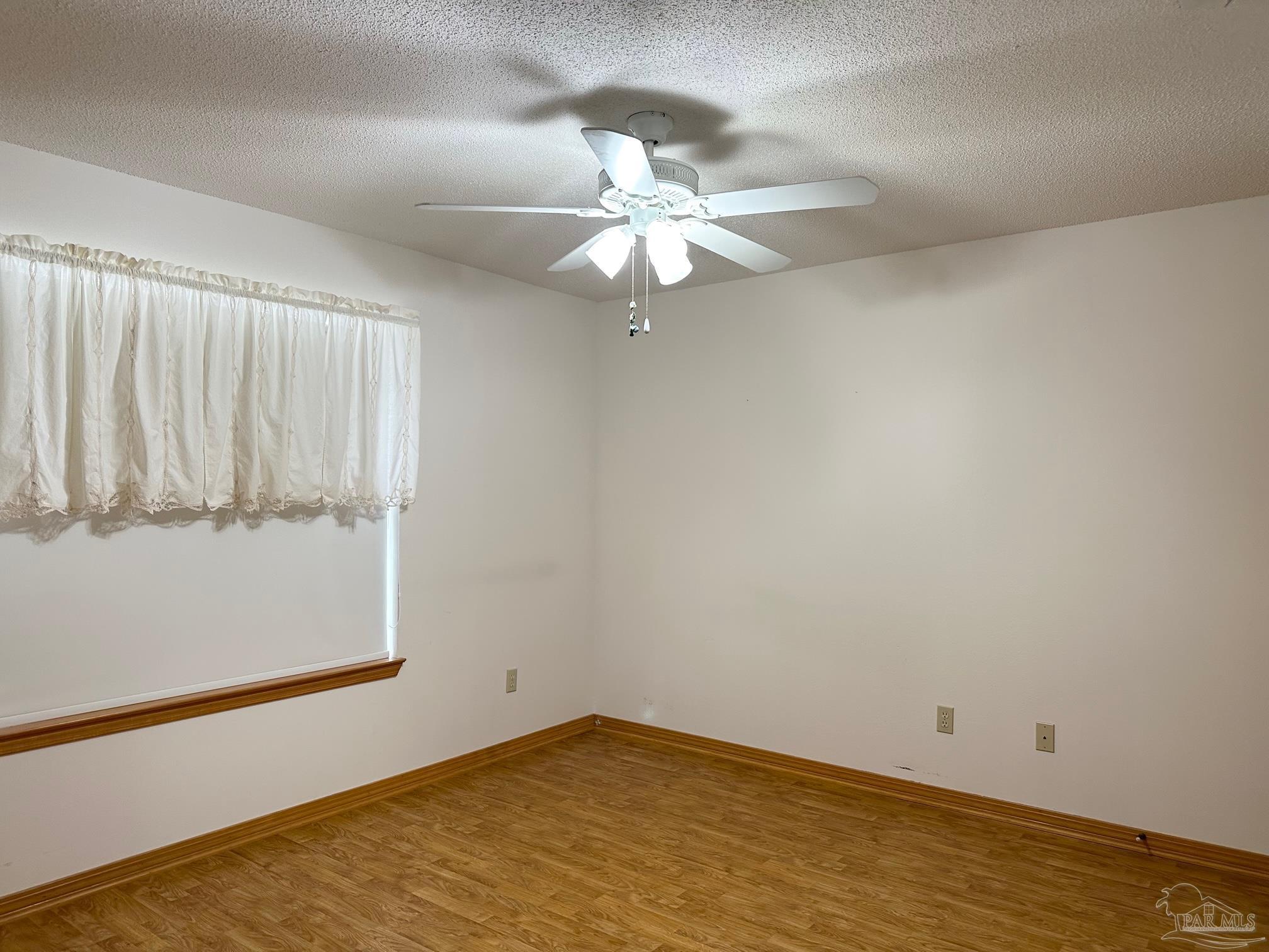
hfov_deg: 71.6
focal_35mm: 24
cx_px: 634
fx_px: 880
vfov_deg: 56.8
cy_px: 476
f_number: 1.78
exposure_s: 1/60
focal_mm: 6.86
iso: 160
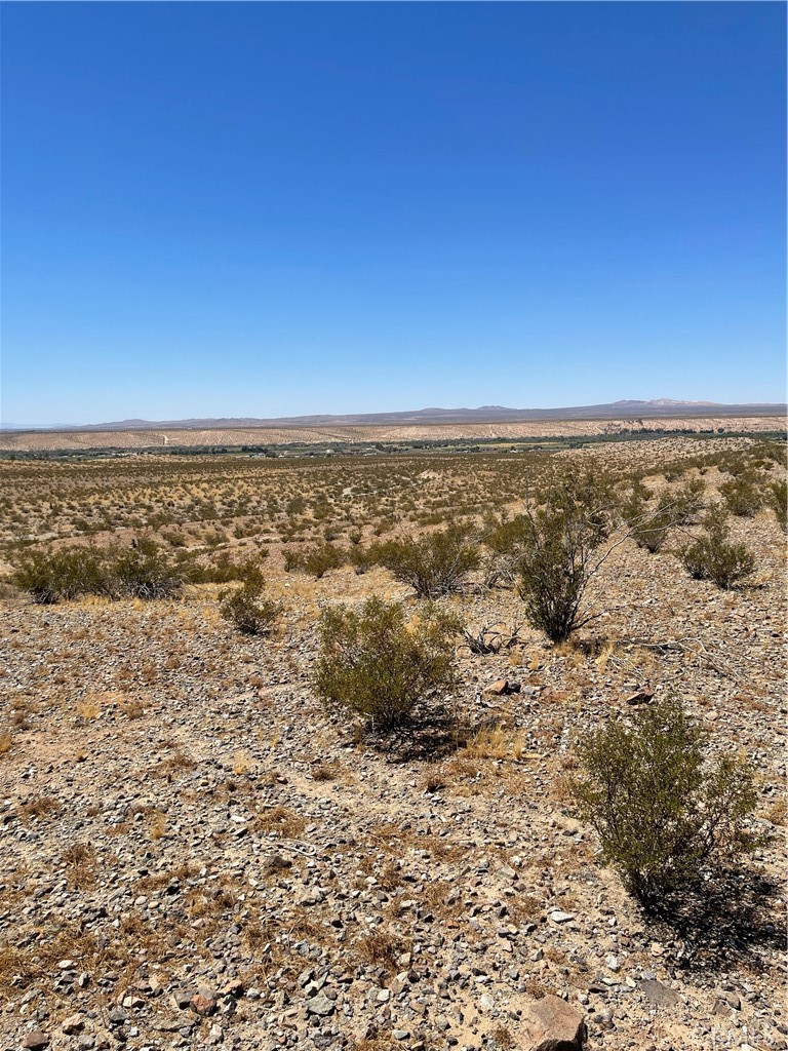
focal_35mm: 25
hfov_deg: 54.9
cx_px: 394
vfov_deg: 69.4
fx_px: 759
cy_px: 526
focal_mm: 5.1
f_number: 1.6
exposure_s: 1/5618
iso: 32
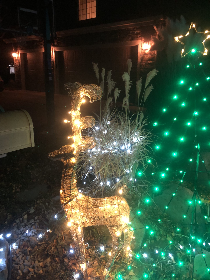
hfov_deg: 49.7
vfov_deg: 63.4
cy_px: 140
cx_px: 105
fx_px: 226
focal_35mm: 28
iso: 80
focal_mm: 3.99
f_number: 1.8
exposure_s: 1/5
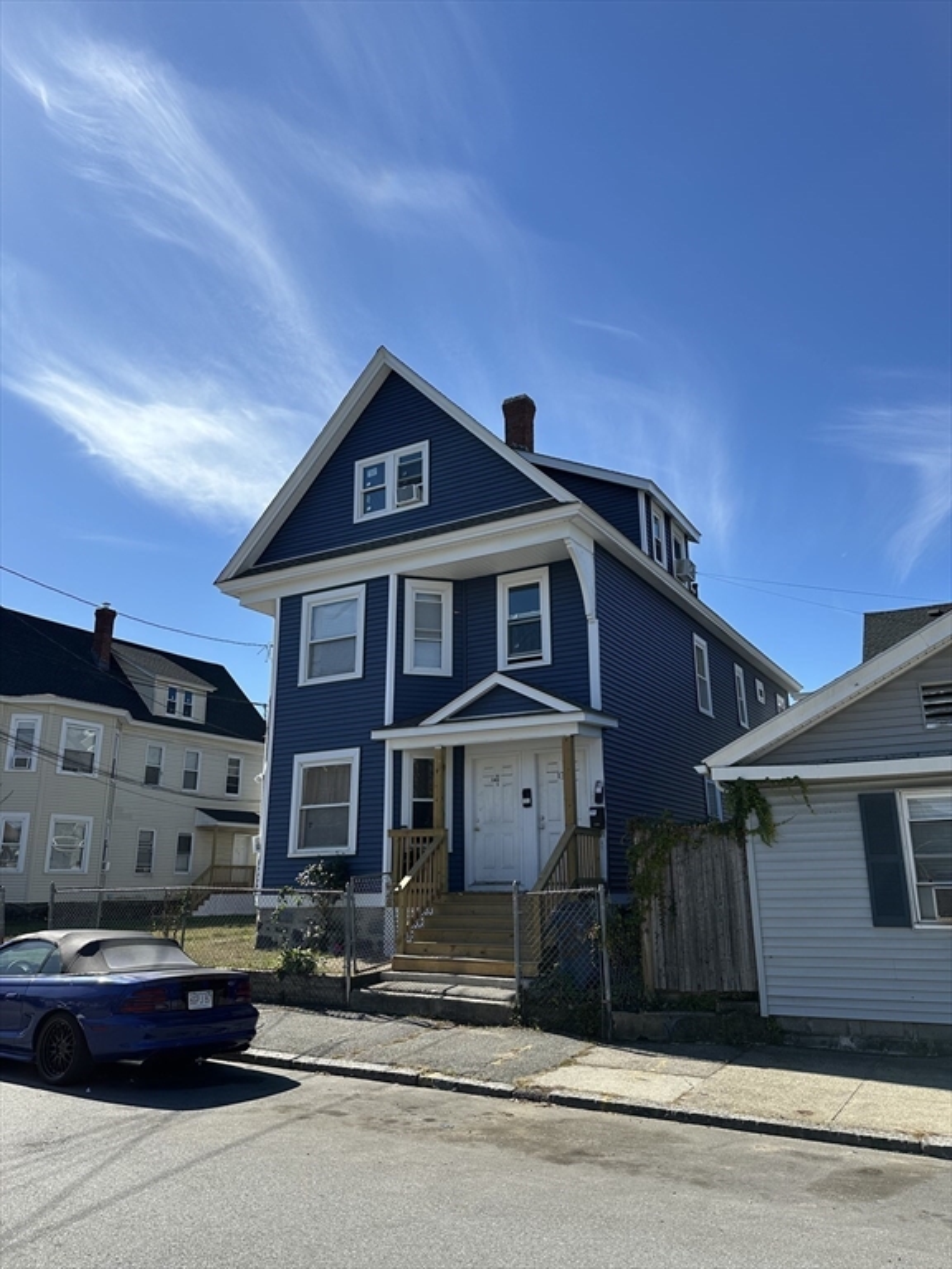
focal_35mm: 24
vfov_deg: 71.6
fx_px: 880
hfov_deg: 56.8
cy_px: 634
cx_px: 476
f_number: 1.78
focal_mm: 6.86
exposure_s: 1/4762
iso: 80
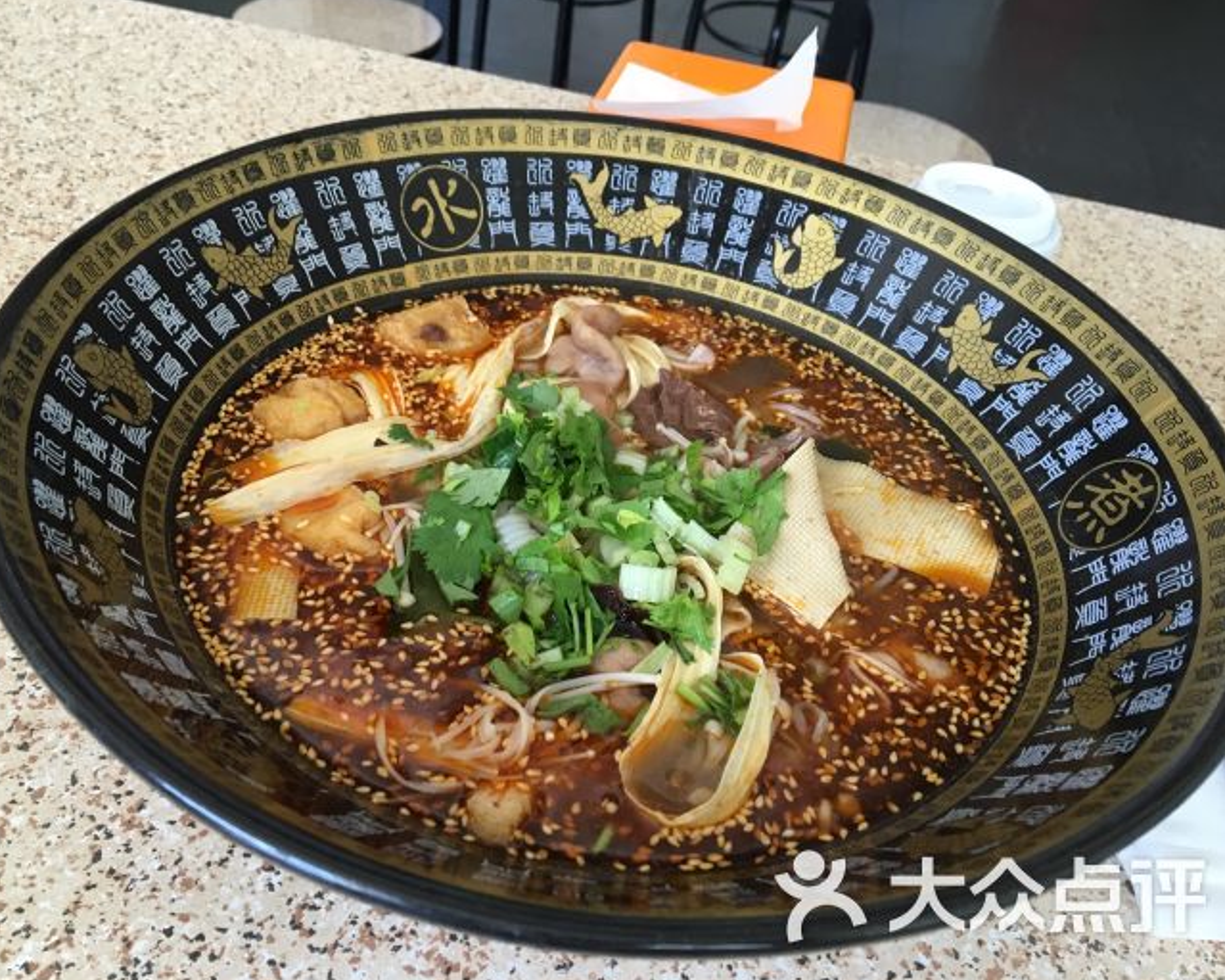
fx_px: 1124
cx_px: 585
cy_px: 492
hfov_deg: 57.2
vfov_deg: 47.1
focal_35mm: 31
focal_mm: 4.15
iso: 40
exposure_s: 1/33
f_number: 2.2
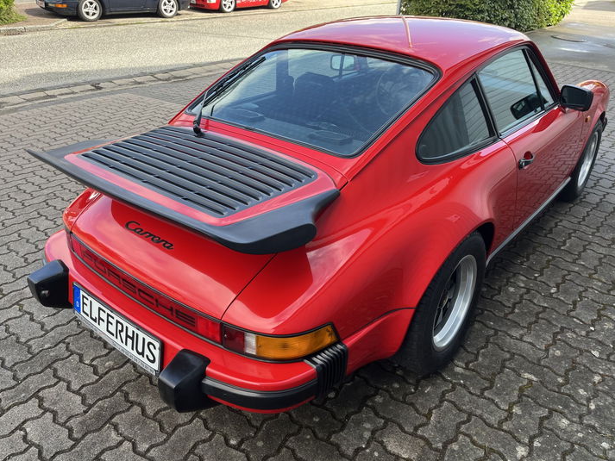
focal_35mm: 28
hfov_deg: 63.4
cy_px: 214
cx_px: 312
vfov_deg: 49.7
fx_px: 498
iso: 50
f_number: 1.6
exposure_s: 1/487
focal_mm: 5.1
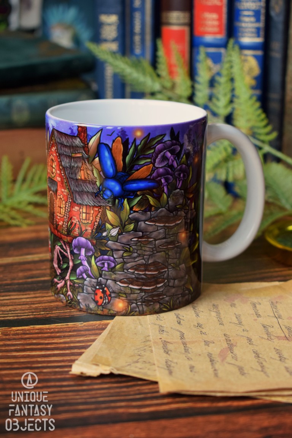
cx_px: 146
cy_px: 219
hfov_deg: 18.9
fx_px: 876
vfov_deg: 28.1
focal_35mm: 72
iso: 1000
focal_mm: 48
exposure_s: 1/60
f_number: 5.3
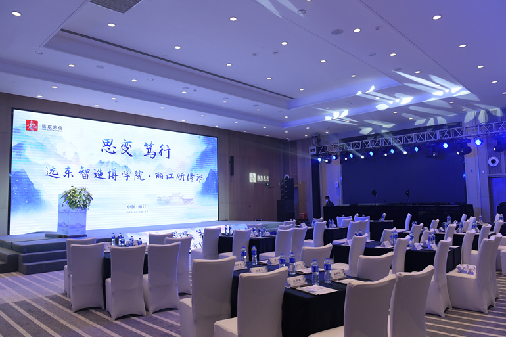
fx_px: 379
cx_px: 260
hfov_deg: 67.4
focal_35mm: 27
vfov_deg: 47.9
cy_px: 172
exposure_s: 1/250
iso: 2000
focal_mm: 26
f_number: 5.6
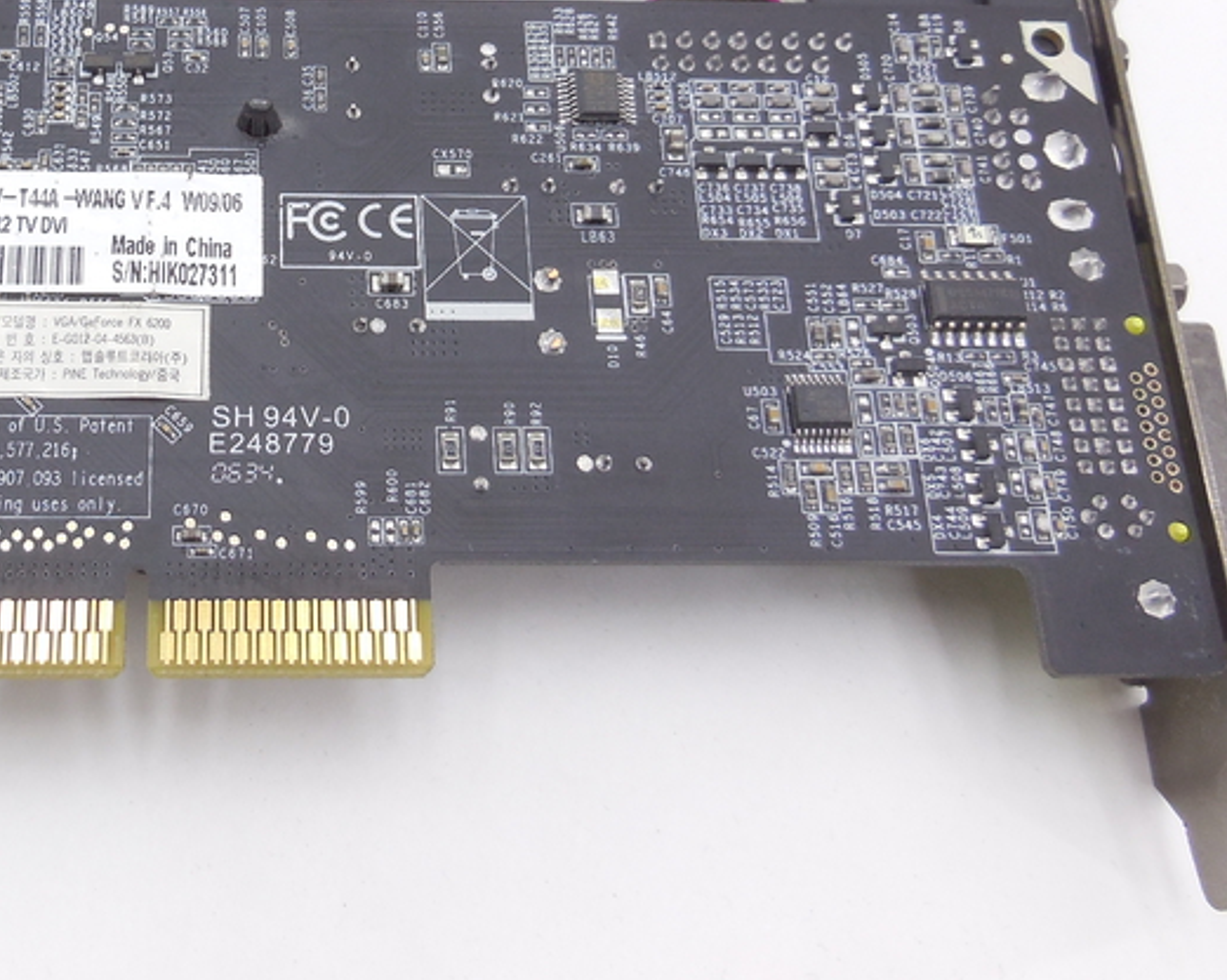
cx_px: 285
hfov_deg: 37.7
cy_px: 299
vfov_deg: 31.1
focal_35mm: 48
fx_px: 1742
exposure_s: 1/80
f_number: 3.1
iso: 125
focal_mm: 4.5
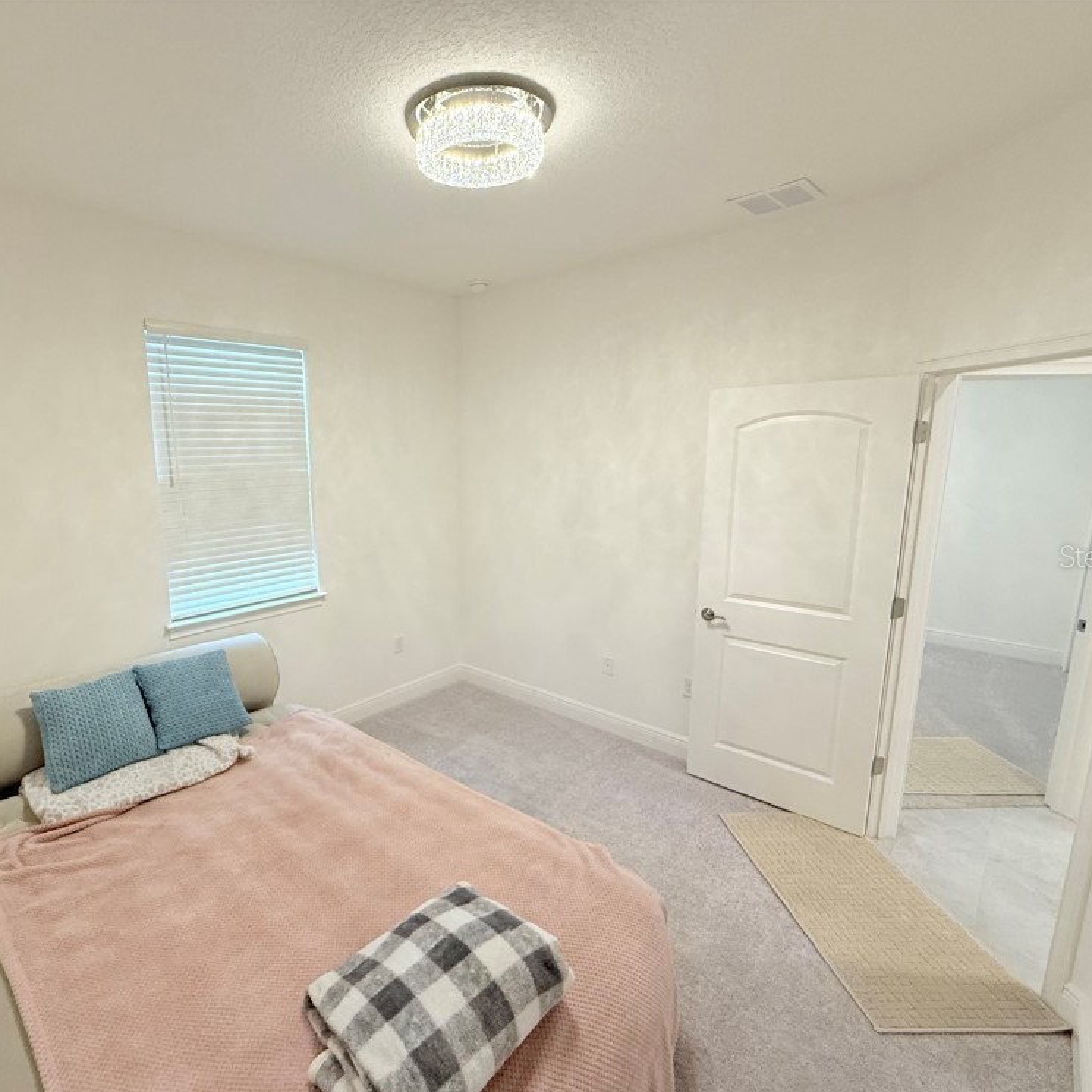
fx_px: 607
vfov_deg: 84.0
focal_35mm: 17
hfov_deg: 83.1
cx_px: 447
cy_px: 556
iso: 250
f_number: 2.2
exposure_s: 1/120
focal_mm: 2.22
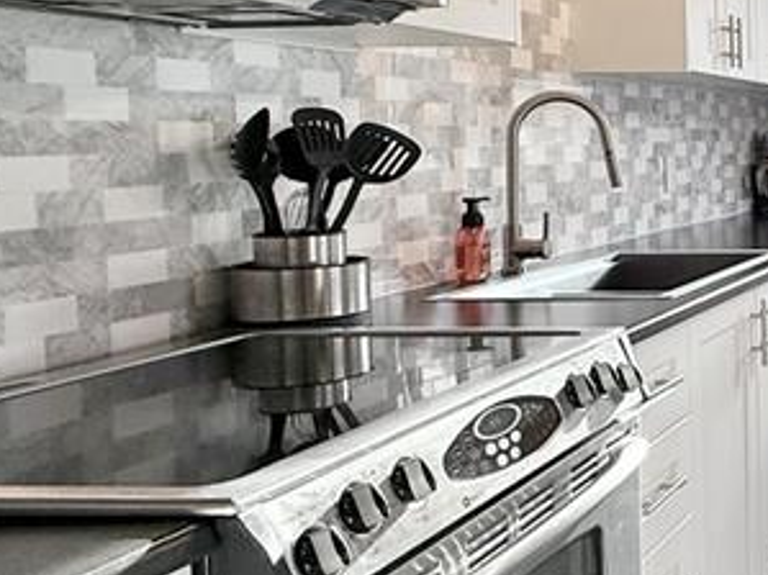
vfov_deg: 30.0
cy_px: 182
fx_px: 1065
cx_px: 1094
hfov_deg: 28.8
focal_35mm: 48
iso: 100
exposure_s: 1/120
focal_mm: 2.22
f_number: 2.2
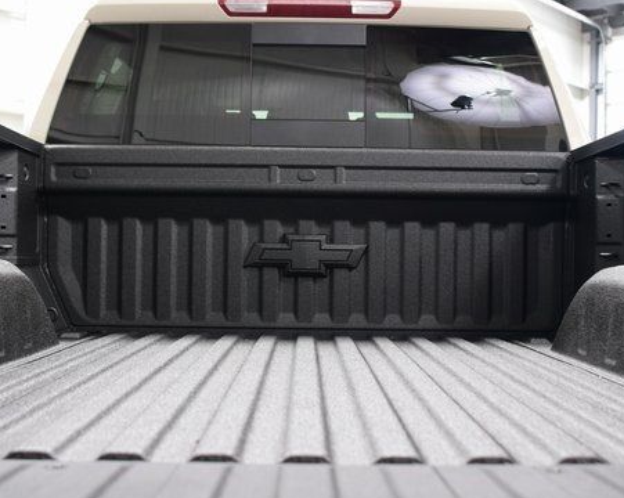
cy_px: 248
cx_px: 310
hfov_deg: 38.8
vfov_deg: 31.4
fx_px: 886
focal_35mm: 48
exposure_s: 1/60
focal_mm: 24
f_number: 2.8
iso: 1600
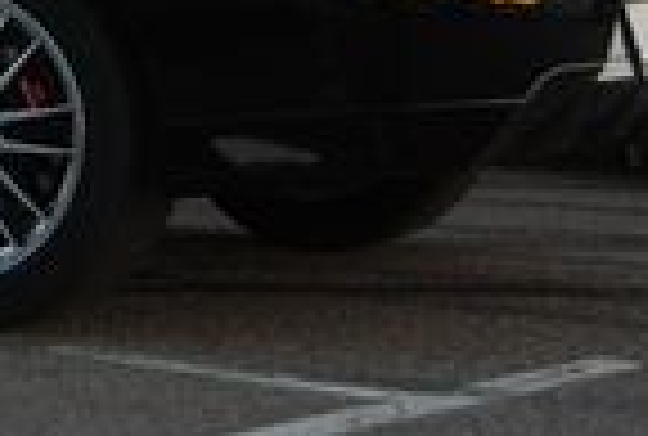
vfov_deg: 6.8
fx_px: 3611
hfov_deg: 10.1
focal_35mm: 200
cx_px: -86
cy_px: -272
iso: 100
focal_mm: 30
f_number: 4.2
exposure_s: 1/60
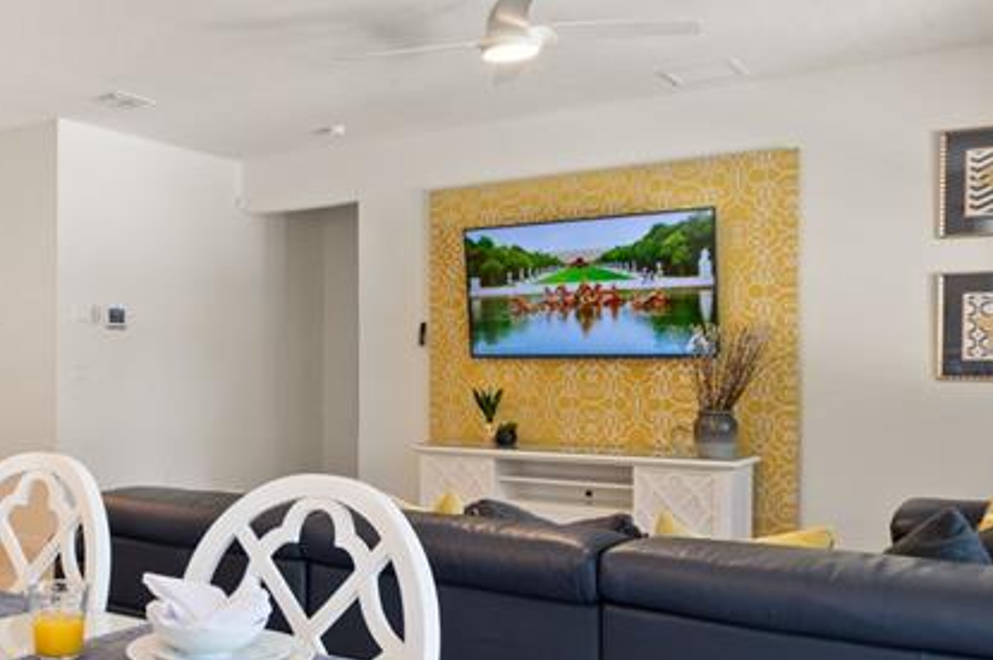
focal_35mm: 37
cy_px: 354
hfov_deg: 47.6
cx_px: 136
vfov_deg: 35.9
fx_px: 1020
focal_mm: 10
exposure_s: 1/8
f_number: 4.5
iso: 400
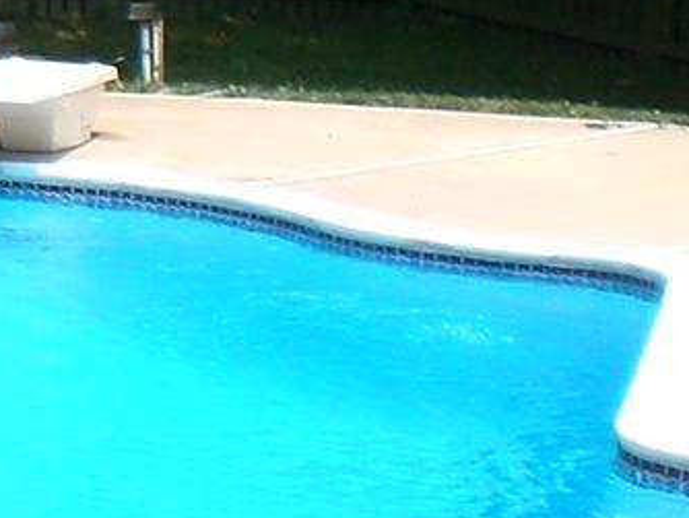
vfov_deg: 6.3
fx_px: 4641
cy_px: -285
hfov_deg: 8.0
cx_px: -813
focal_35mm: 233
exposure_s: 1/250
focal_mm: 6.3
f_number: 4.4
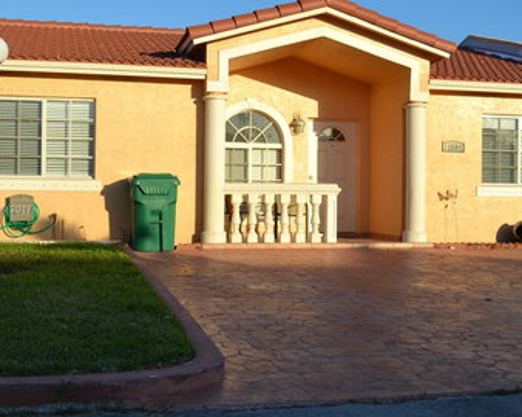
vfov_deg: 29.1
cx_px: 255
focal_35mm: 52
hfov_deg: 36.0
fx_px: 803
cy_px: 210
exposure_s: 1/250
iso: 100
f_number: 8
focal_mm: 26
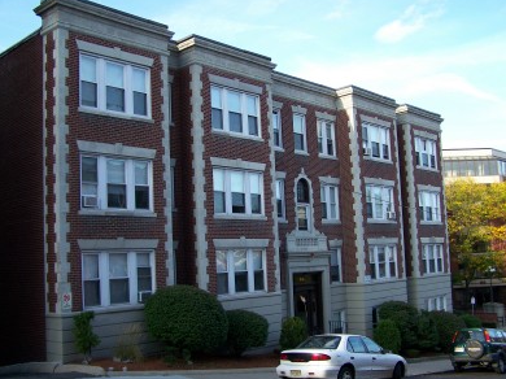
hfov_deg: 47.9
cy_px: 188
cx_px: 258
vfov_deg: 36.8
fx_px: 570
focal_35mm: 39
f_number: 2.8
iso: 64
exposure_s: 1/250
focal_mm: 6.3
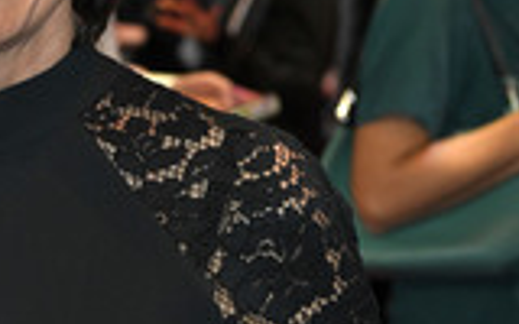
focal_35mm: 166
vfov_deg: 7.9
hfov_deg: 12.2
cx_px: -177
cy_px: 45
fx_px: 2348
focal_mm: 58
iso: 2000
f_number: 5
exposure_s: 1/60
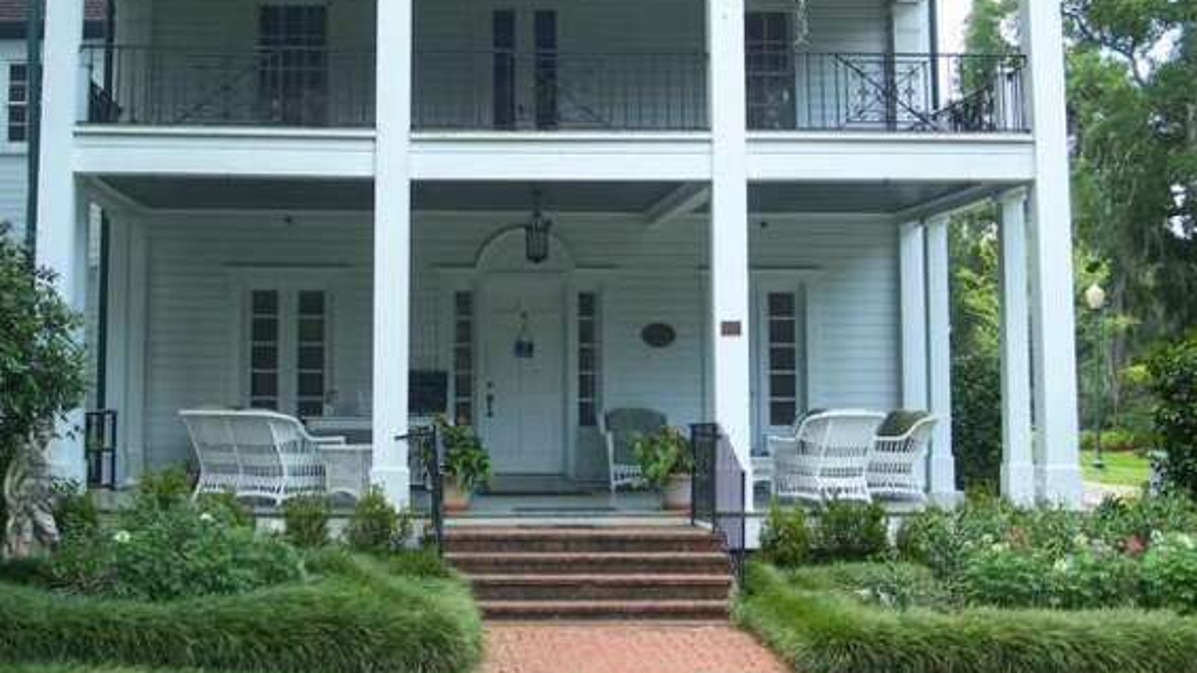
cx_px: 423
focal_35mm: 57
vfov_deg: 21.0
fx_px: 1809
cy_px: 214
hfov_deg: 36.3
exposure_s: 1/160
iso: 64
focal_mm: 7.8
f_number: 2.8
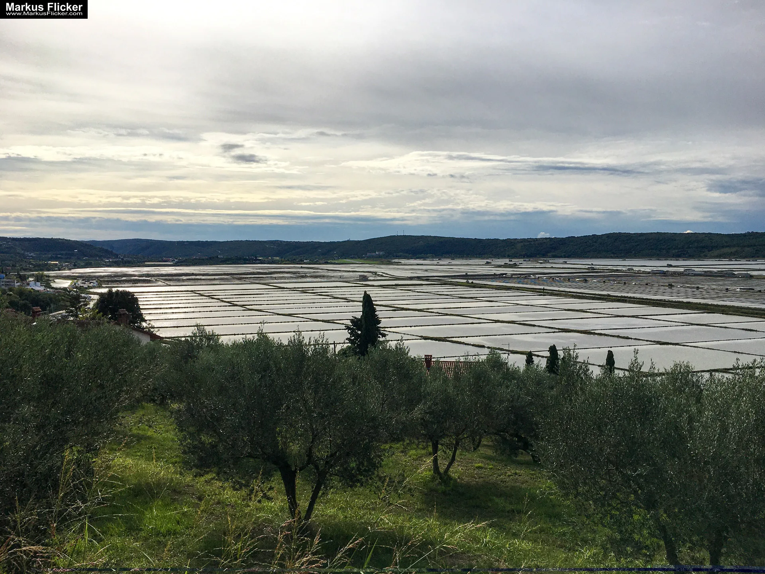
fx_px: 641
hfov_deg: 61.7
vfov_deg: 48.2
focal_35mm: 29
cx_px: 382
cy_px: 287
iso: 25
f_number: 2.2
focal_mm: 4.15
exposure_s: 1/4500
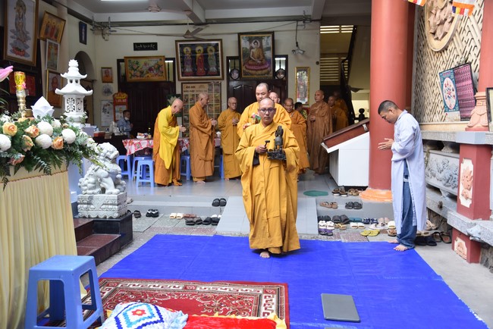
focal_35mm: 32
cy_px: 164
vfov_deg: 41.2
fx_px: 438
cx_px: 246
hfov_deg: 58.7
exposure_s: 1/80
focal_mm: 32
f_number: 4.5
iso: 400
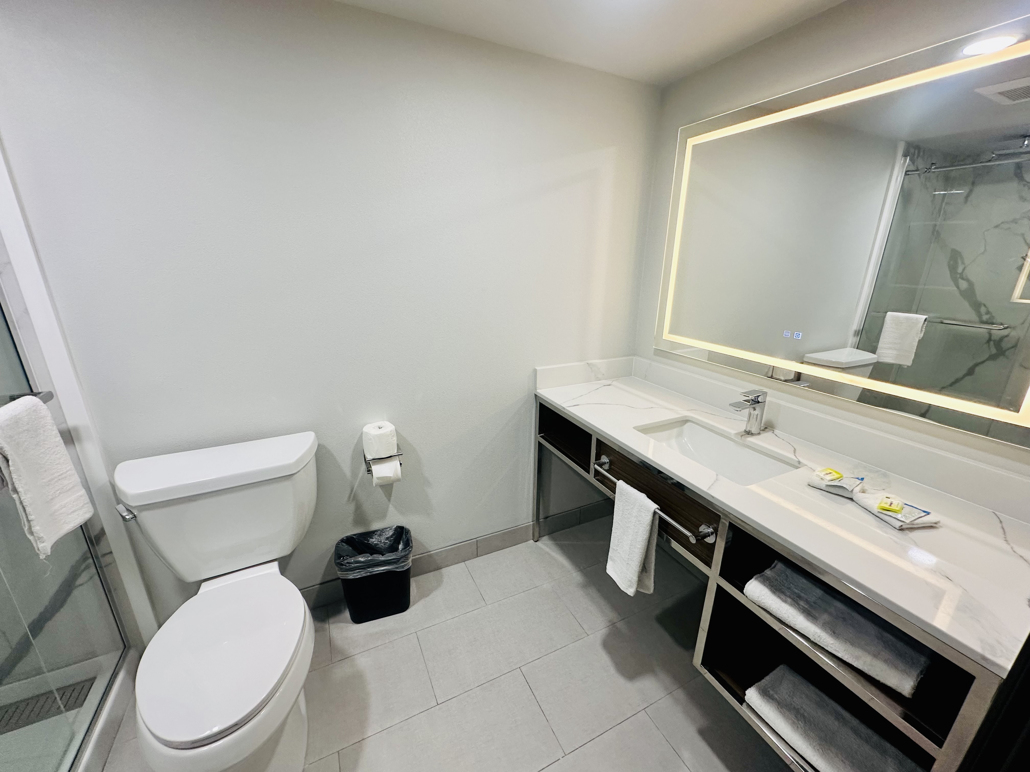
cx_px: 515
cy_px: 386
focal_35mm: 14
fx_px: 417
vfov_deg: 85.7
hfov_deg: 102.1
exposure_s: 1/120
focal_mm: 2.22
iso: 160
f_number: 2.2
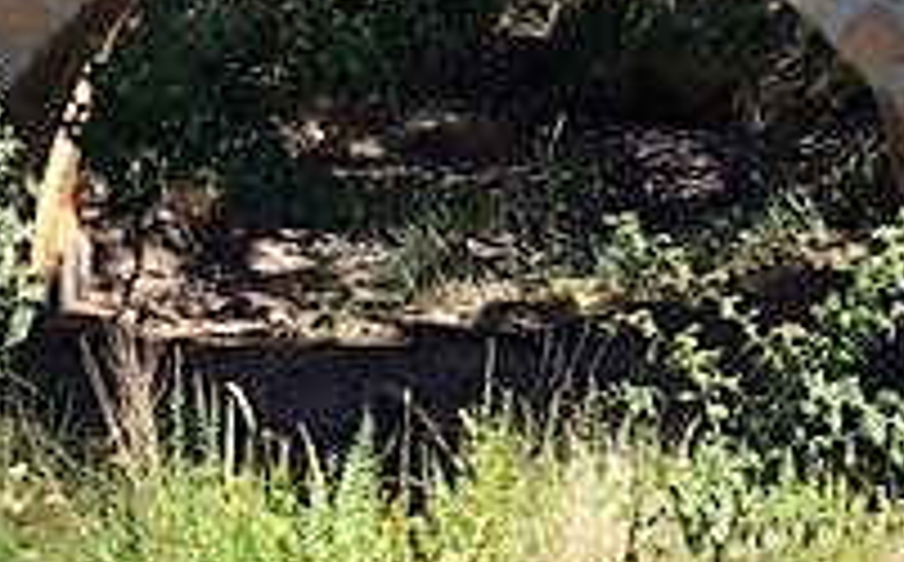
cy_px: -22
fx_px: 2411
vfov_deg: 13.1
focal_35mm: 98
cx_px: 621
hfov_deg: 21.1
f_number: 2.2
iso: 32
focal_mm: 4.15
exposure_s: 1/651
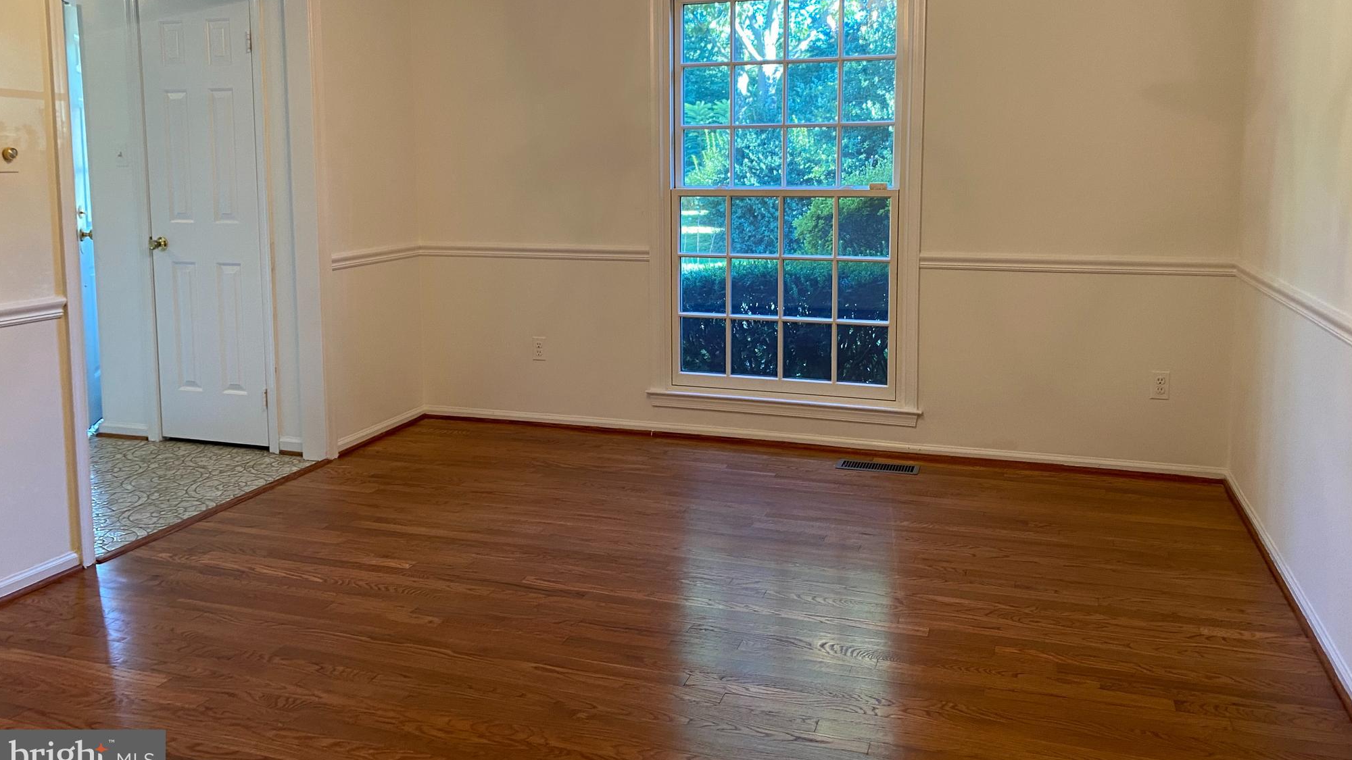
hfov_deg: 66.1
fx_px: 1040
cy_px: 266
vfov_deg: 39.8
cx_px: 689
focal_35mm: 29
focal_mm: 4.25
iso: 160
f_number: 1.8
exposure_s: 1/60
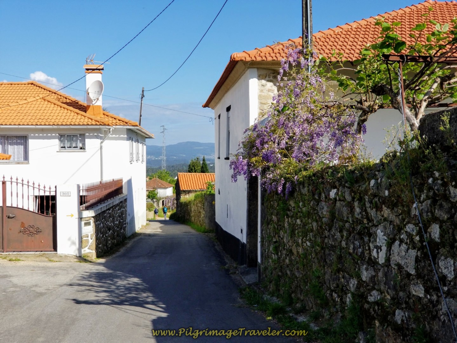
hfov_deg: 36.8
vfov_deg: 28.0
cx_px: 228
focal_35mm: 52
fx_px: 687
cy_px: 172
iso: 25
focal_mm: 6
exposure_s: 1/858
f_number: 2.4
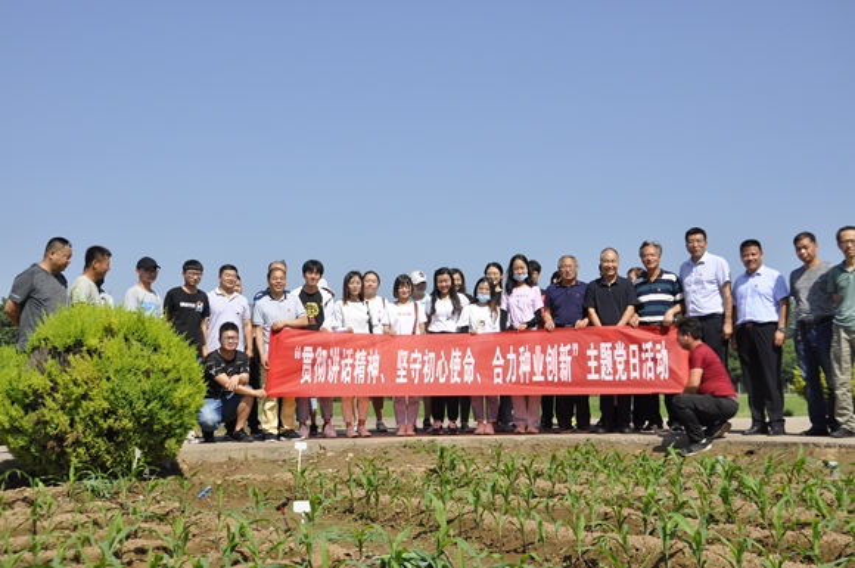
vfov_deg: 25.7
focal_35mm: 52
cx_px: 428
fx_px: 1245
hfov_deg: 37.9
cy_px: 284
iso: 200
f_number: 10
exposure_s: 1/400
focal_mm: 35
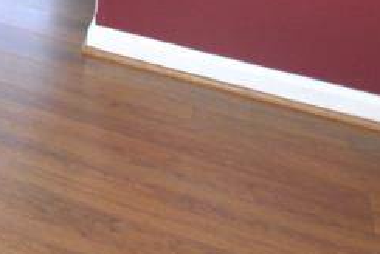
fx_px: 972
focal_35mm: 92
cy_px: -370
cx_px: -458
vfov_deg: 11.9
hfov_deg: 15.5
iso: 200
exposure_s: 1/60
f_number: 4
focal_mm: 10
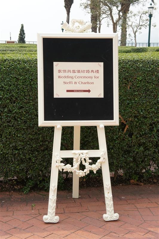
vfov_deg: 31.4
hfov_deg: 21.2
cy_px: 120
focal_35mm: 64
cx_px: 80
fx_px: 425
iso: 200
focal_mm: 43
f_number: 8
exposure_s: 1/250
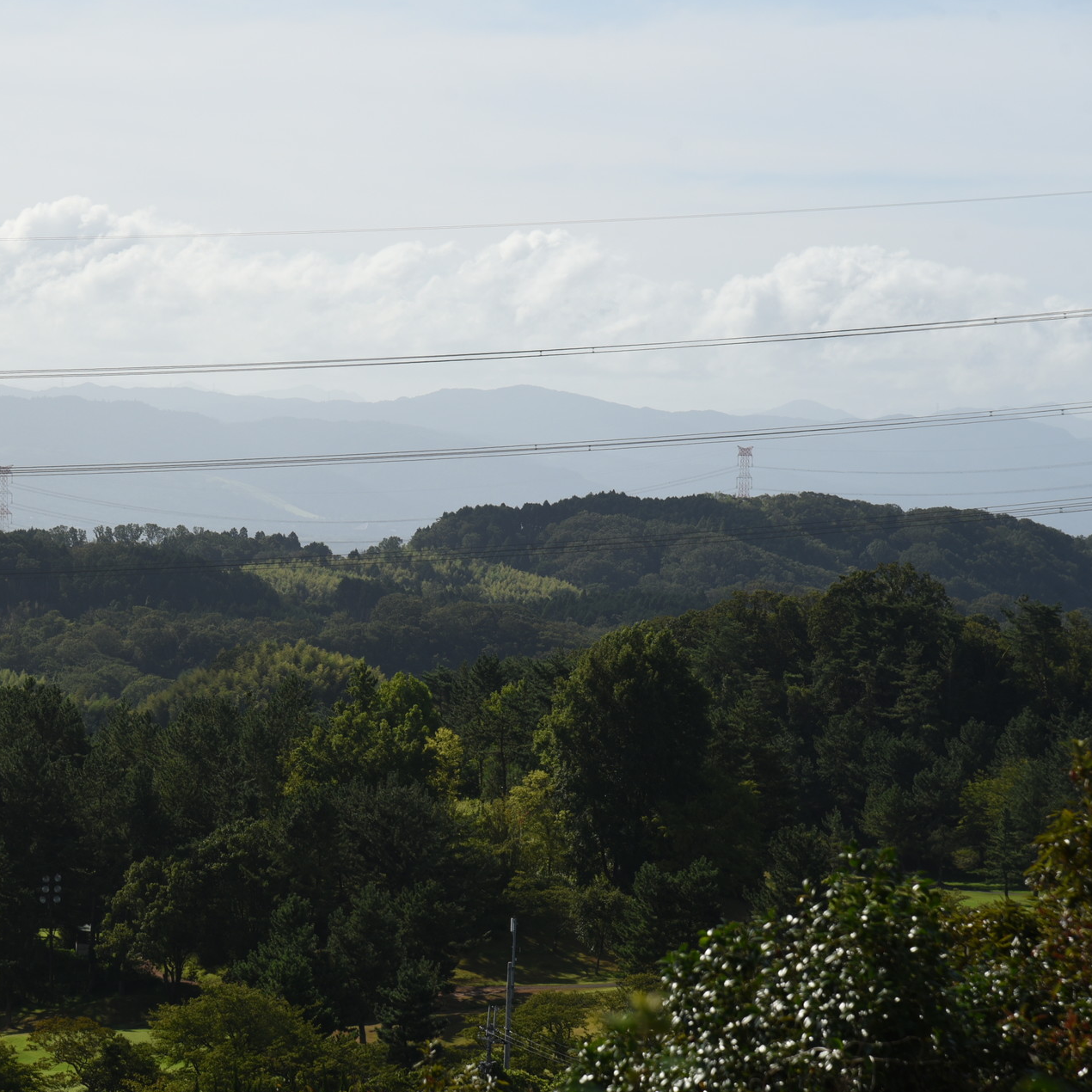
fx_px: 5496
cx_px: 338
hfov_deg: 11.3
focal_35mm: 154
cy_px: 548
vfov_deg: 11.3
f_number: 8
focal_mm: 120
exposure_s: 1/200
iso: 100
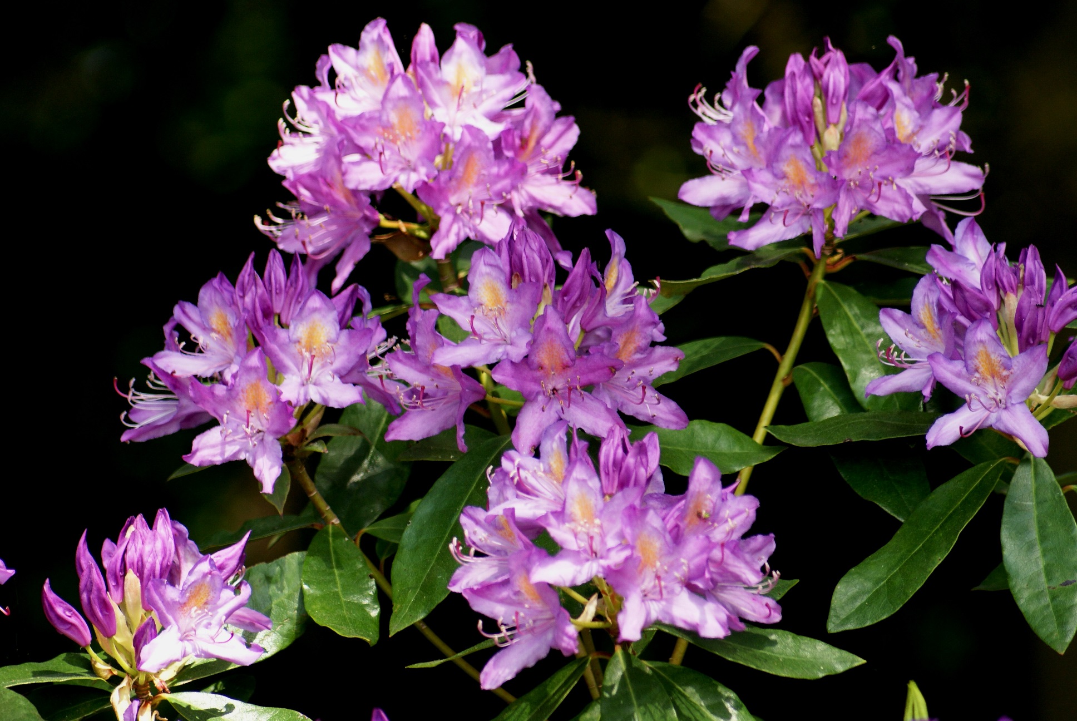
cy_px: 360
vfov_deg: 5.7
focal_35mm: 240
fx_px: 7189
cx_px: 538
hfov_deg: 8.6
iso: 400
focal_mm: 160
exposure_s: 1/250
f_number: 5.6
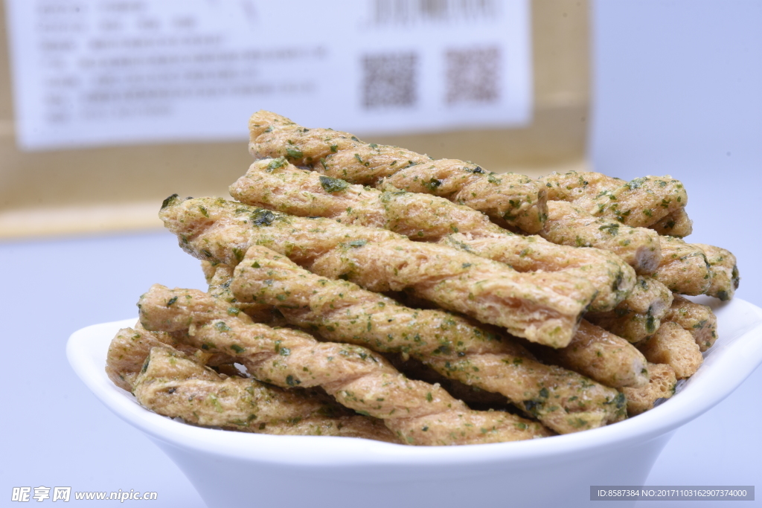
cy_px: 254
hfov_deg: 9.8
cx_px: 381
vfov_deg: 6.5
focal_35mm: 210
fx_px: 4445
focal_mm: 140
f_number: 20
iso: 100
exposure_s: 1/125
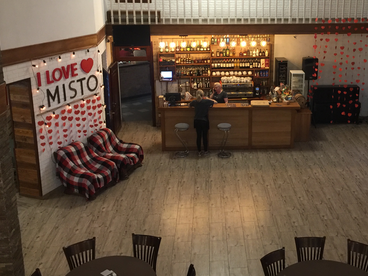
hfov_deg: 42.3
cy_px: 109
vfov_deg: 32.8
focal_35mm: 44
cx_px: 251
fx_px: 468
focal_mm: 4.15
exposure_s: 1/17
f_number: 2.2
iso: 125
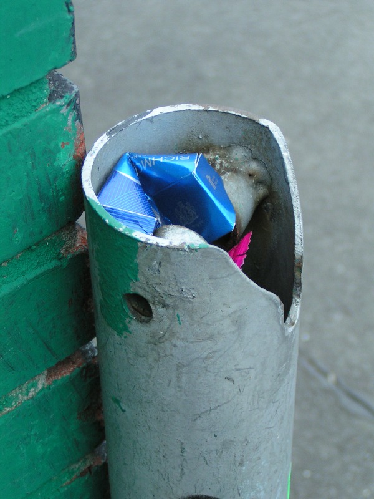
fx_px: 1239
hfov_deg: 17.2
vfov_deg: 22.8
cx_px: 187
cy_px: 250
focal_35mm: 86
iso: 100
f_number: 3.2
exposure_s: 1/100
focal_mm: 13.2
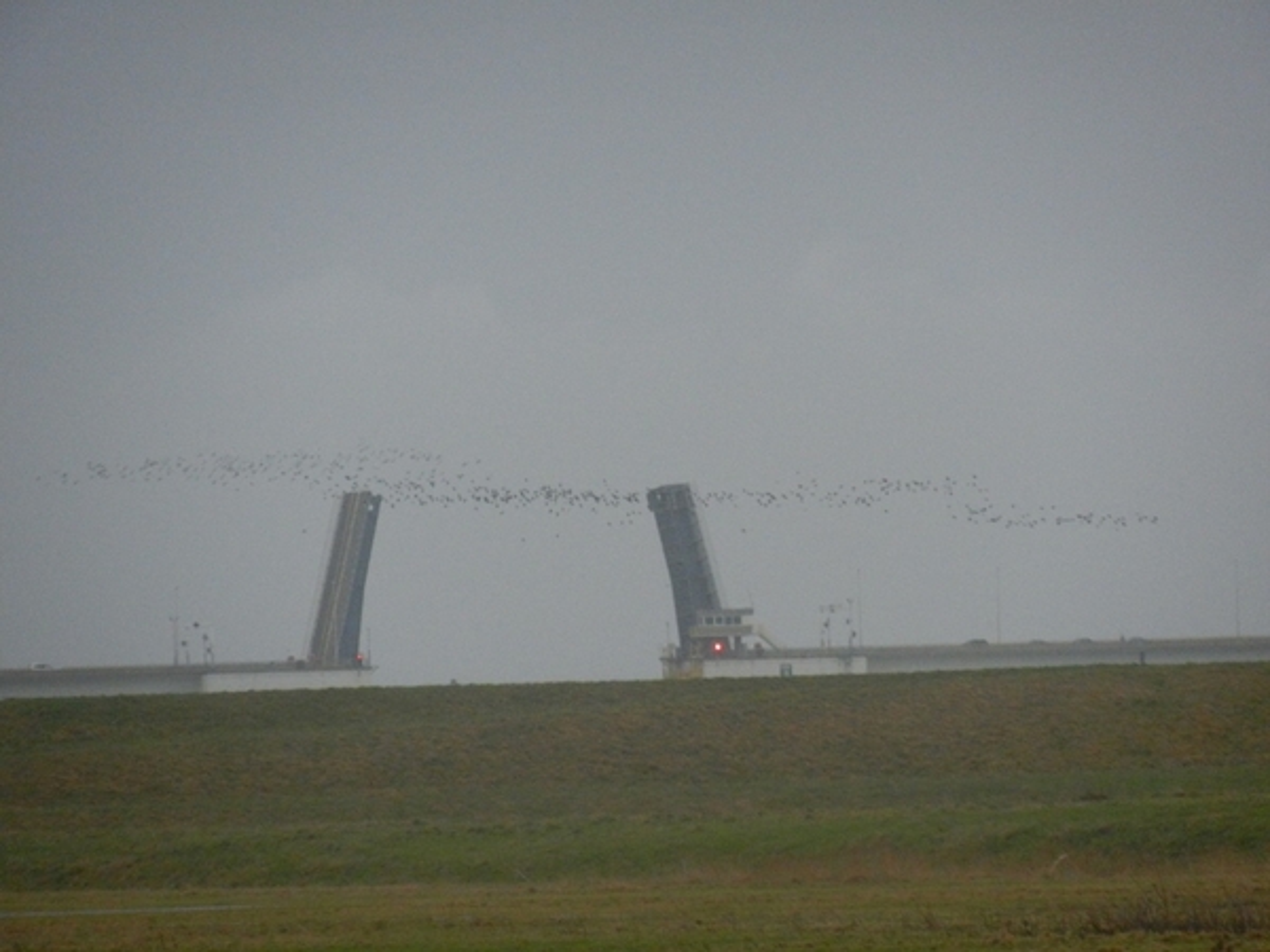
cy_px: 476
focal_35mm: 450
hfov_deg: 4.4
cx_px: 635
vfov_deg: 3.3
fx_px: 16510
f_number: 5.9
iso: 800
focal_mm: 81
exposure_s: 1/200
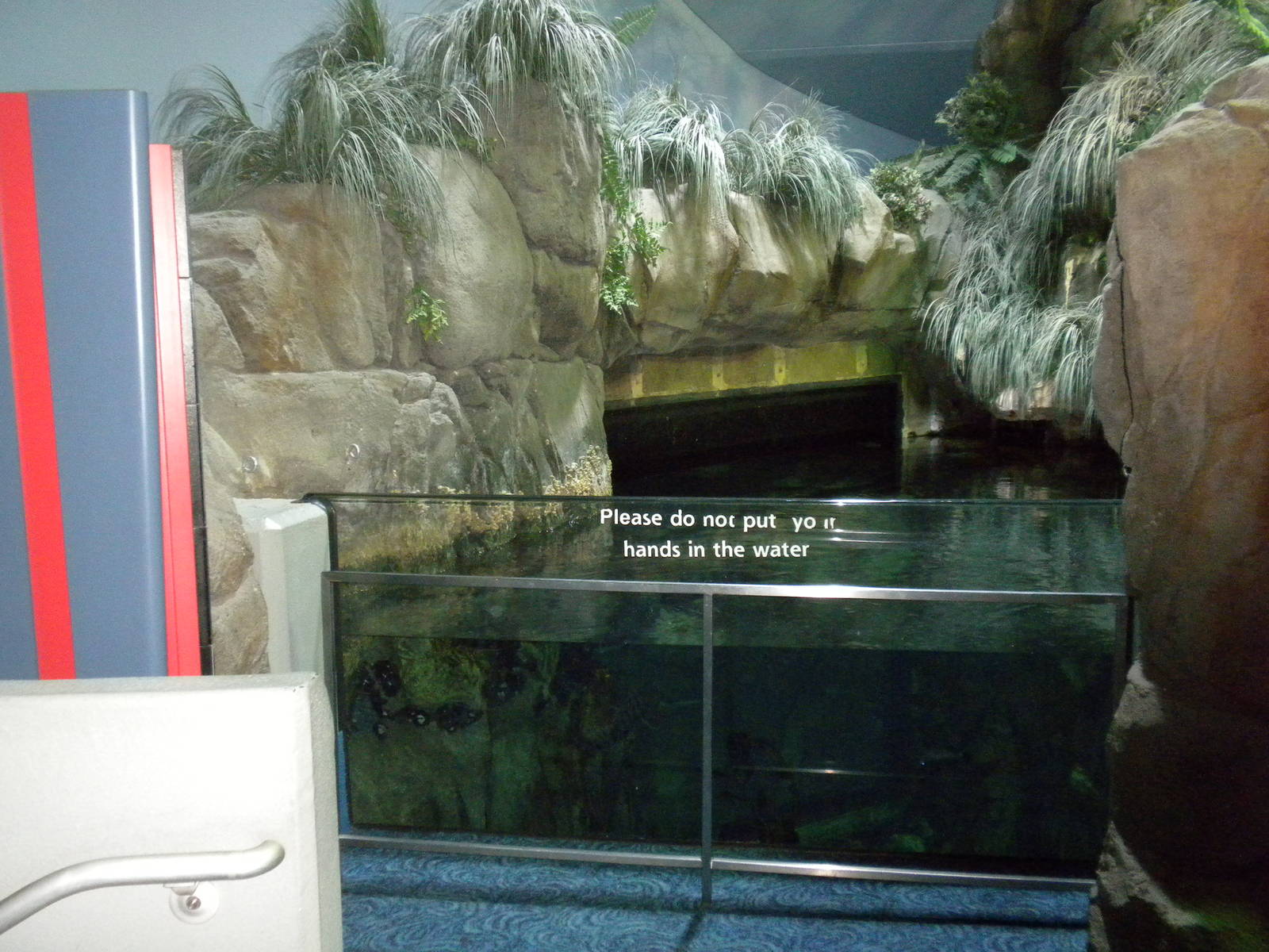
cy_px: 476
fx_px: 1356
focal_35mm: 37
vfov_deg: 38.7
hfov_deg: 50.1
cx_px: 634
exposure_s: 1/30
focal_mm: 6.6
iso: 602
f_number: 3.5
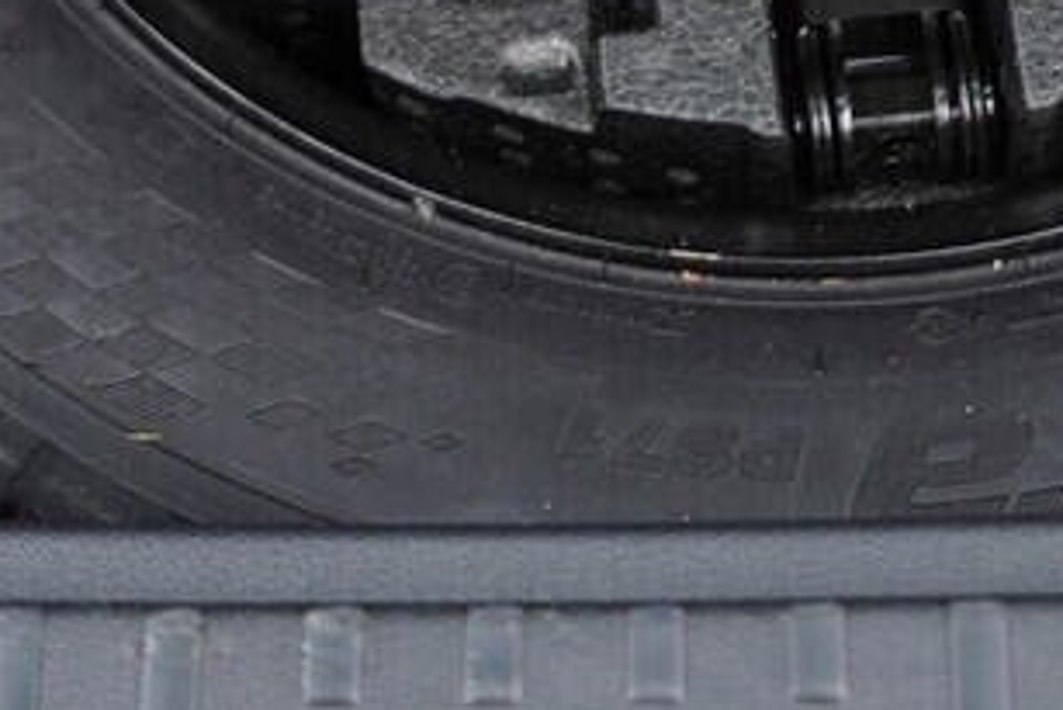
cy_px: -469
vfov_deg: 10.9
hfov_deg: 17.0
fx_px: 3545
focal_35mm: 120
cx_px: 634
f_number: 2.8
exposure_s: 1/40
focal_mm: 24
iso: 320
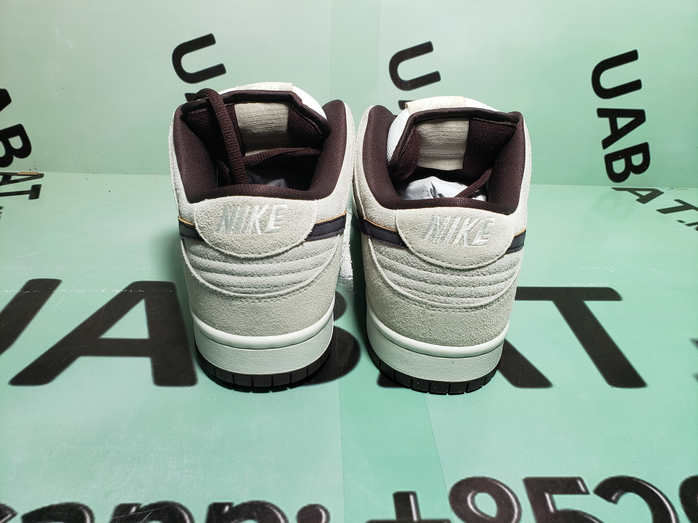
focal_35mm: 26
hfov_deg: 67.3
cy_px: 262
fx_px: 524
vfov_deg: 53.1
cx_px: 349
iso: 50
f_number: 1.5
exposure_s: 1/124
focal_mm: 4.3
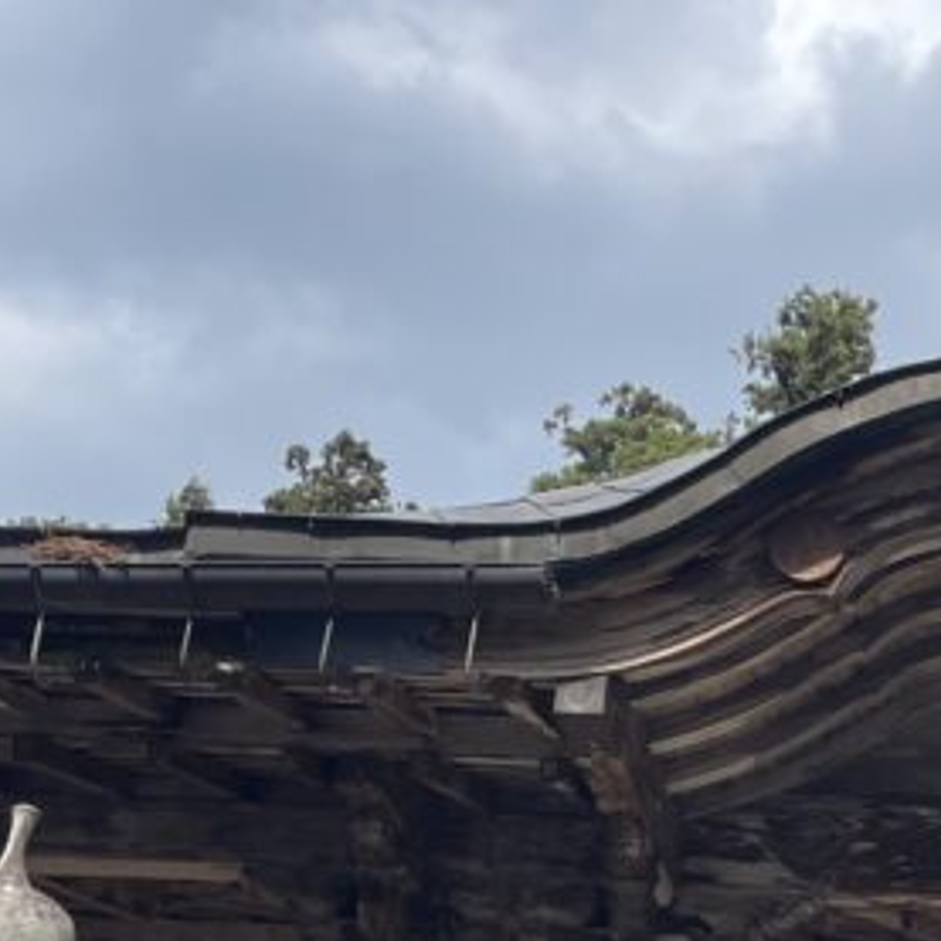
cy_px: 1196
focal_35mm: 85
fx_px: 2614
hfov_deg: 18.6
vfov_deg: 19.0
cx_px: 1298
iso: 32
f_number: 1.6
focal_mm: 4.2
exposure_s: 1/2174
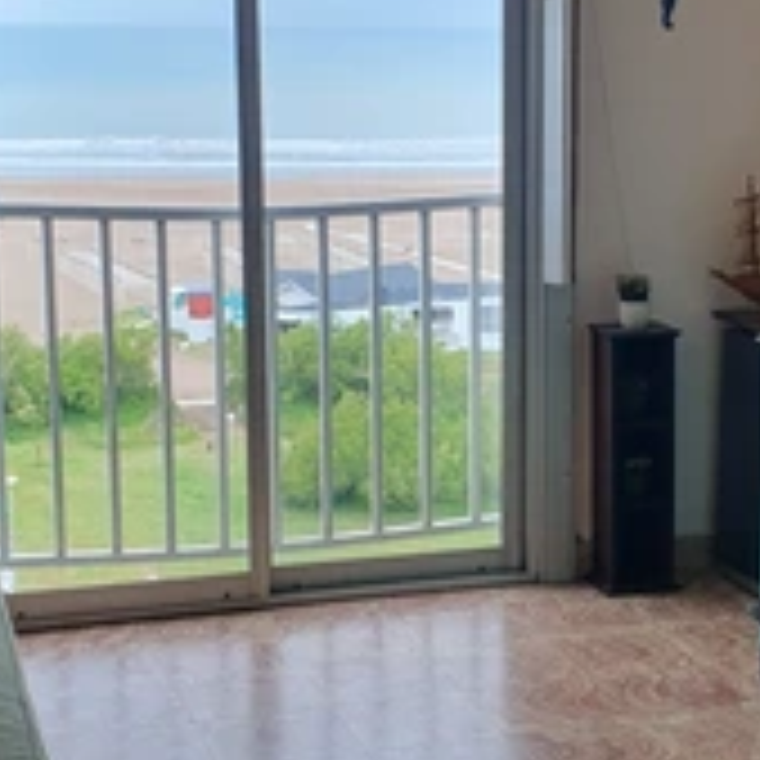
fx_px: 1490
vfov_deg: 28.6
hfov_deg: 28.4
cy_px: 409
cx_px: 508
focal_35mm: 60
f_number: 2.4
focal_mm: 4.32
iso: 50
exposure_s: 1/124
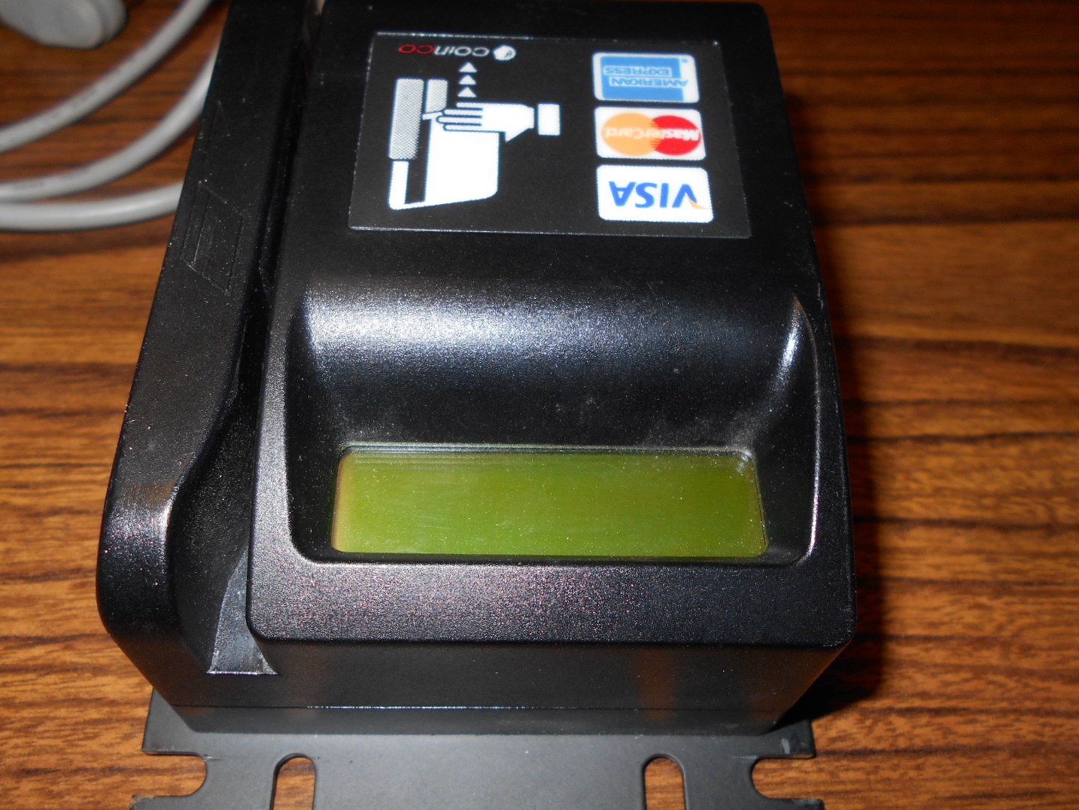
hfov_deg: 61.6
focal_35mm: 29
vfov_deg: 48.2
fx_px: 904
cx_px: 499
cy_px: 427
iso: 80
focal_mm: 4.6
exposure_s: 1/25
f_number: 8
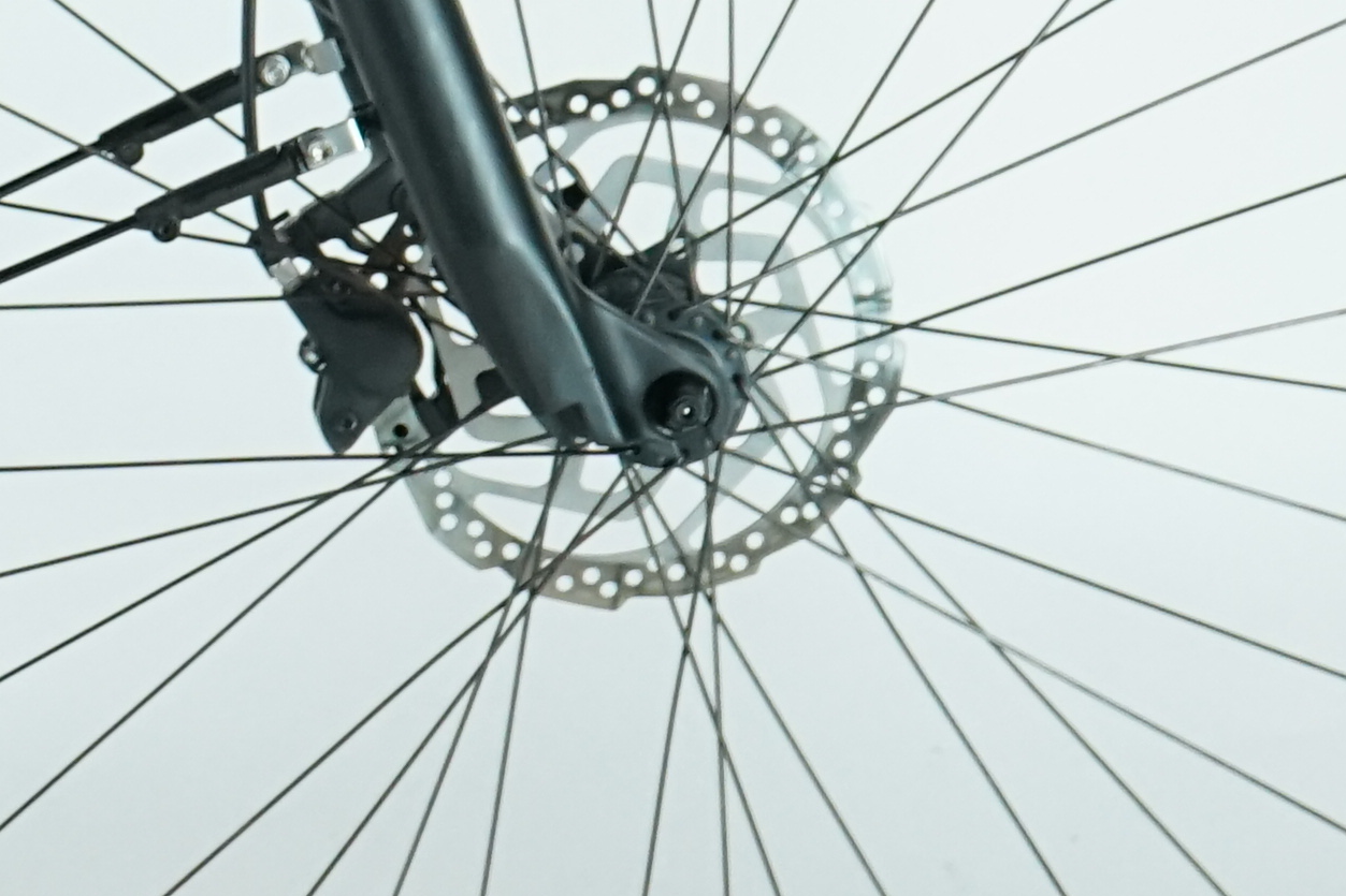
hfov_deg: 8.0
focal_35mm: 249
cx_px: -1066
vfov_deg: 5.5
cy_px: -498
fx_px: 9308
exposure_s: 1/200
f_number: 5.6
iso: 2000
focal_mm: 52
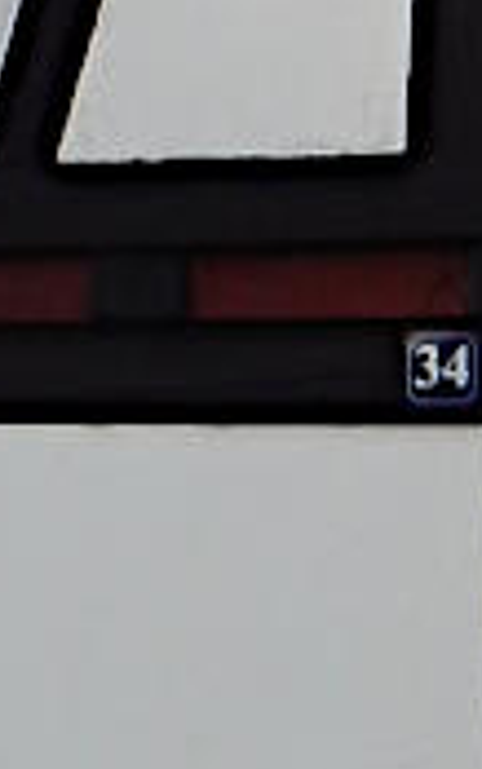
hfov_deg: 5.5
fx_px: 4742
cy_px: -44
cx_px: -831
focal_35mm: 226
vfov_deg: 9.2
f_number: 3.2
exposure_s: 1/640
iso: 125
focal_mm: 5.6
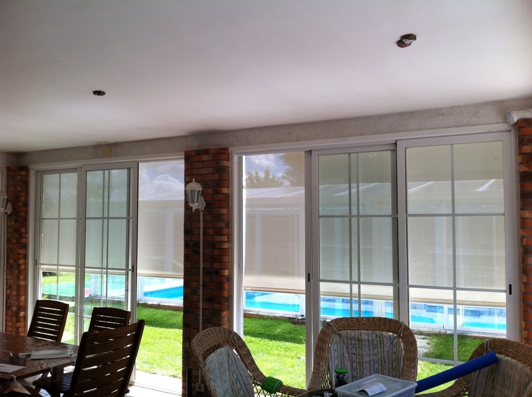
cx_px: 266
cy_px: 198
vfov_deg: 40.6
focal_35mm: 35
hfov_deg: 52.7
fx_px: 537
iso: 80
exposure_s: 1/495
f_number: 2.8
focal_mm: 3.85
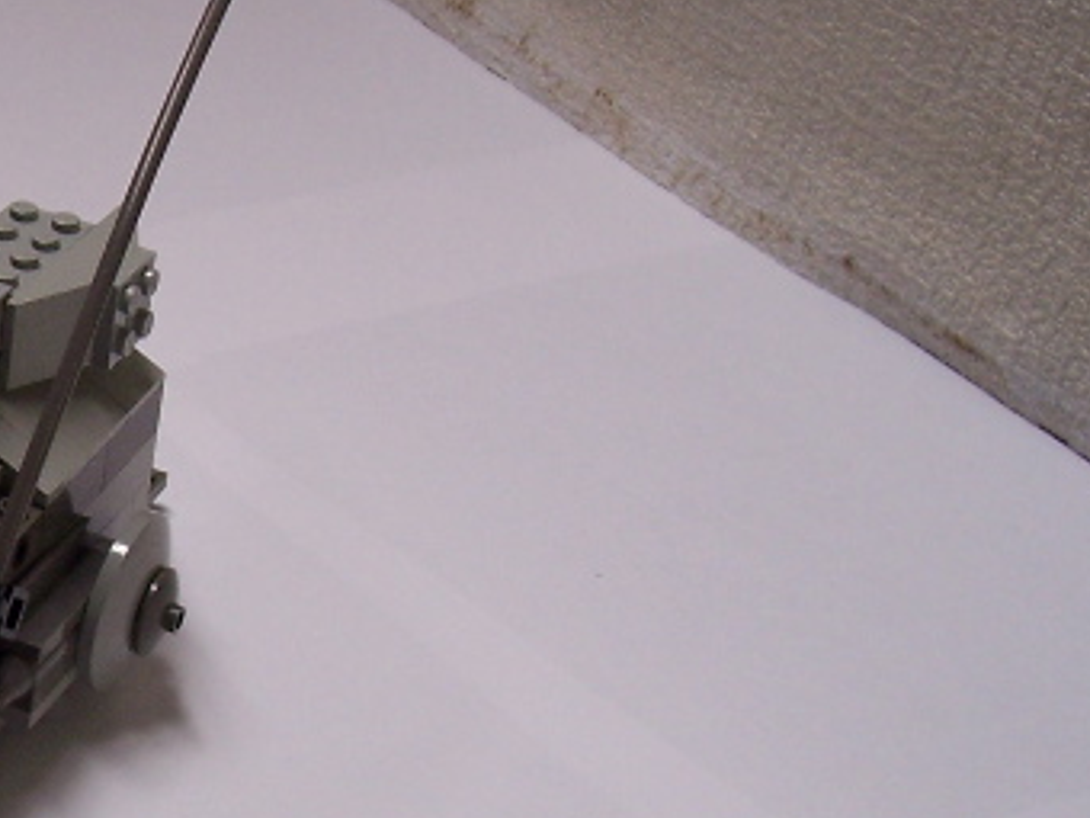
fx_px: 2519
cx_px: -170
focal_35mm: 80
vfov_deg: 18.4
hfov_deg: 22.7
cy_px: 491
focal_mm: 5.6
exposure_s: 1/30
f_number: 2.7
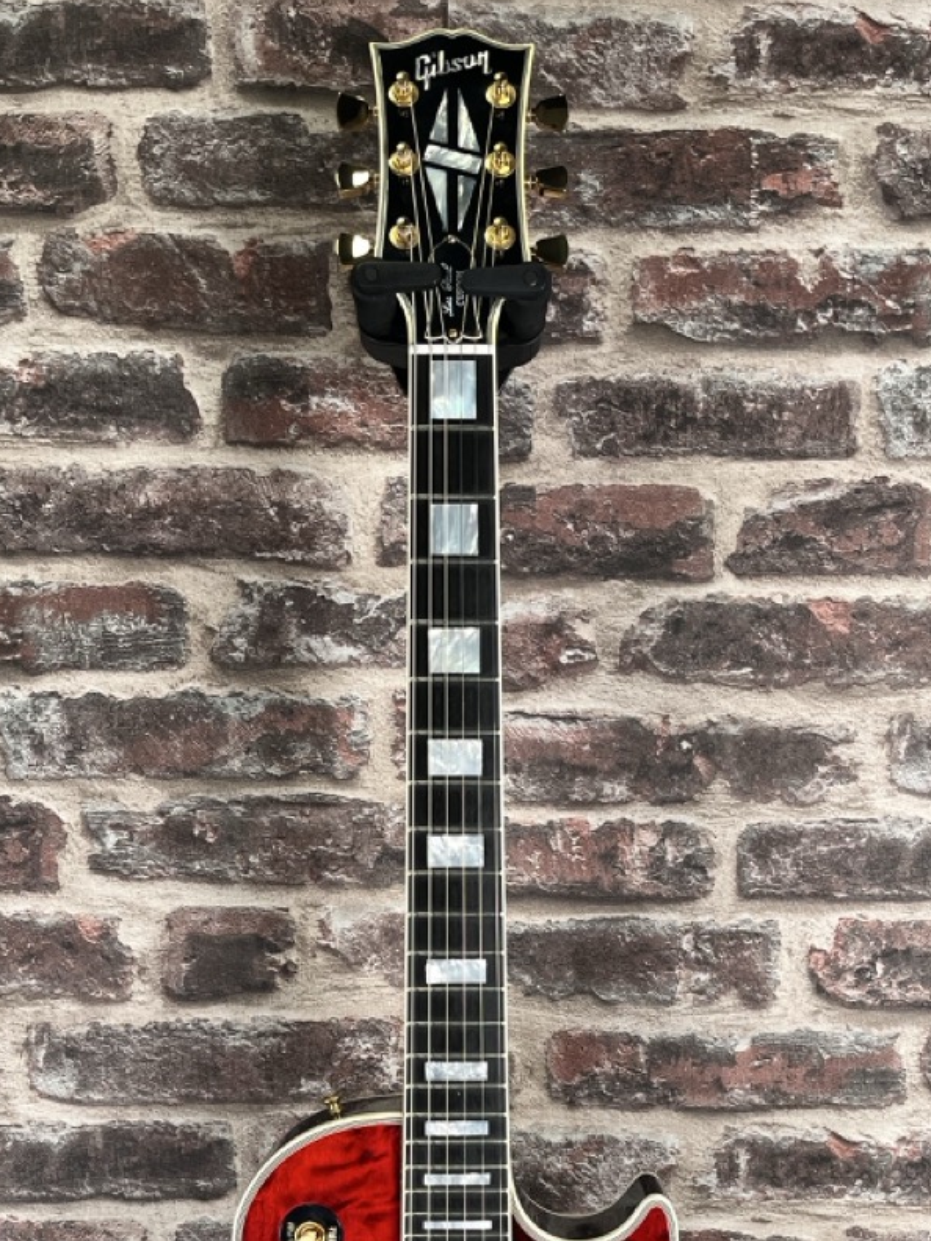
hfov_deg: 34.3
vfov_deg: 43.0
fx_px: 1506
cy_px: 971
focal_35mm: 42
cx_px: 486
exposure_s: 1/122
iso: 100
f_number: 1.6
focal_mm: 5.1
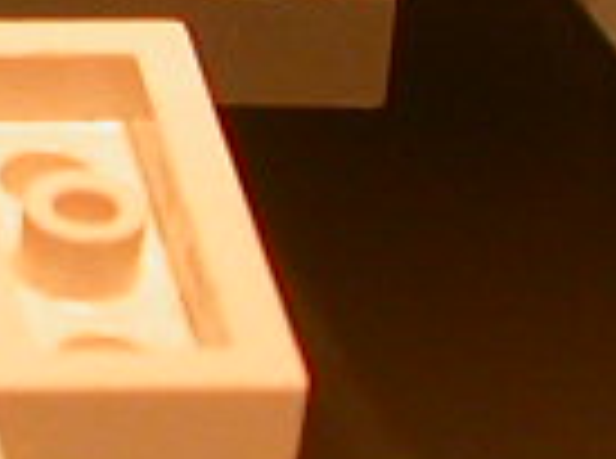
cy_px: -274
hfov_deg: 5.0
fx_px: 6656
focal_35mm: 375
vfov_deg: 3.9
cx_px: -1236
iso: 100
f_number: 3.7
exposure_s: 1/122
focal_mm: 10.4
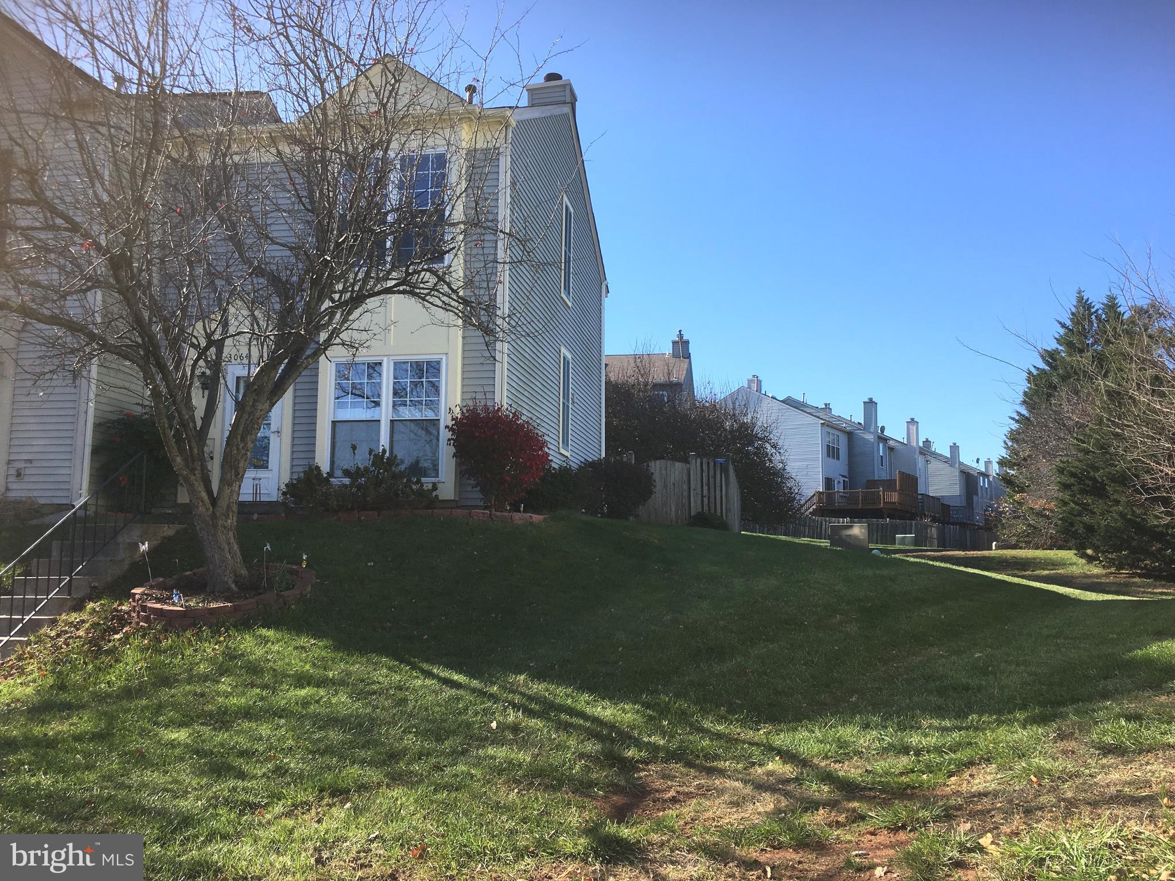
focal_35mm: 29
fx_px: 984
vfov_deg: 48.2
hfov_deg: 61.7
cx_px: 588
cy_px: 440
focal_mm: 4.15
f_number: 2.2
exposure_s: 1/962
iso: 25
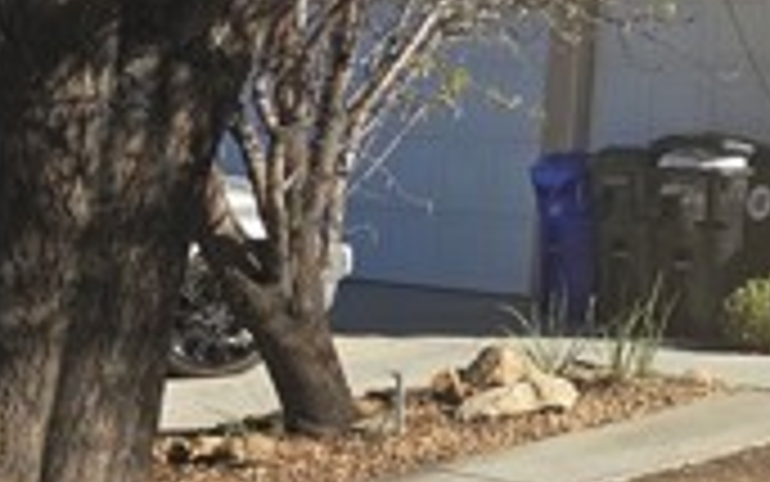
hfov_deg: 20.0
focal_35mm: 91
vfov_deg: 13.9
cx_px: 1126
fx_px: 1910
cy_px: -104
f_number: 1.7
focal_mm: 6.3
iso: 12
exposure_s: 1/682
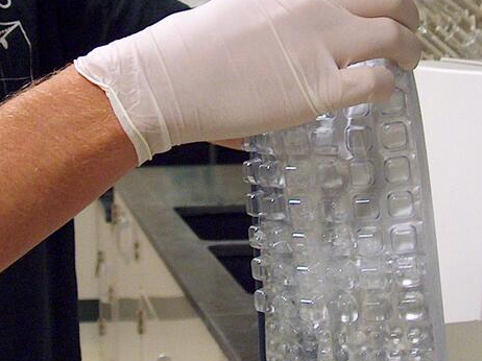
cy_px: 46
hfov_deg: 18.4
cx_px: 212
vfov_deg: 13.7
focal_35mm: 107
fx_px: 1489
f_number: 2.8
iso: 200
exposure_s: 1/39.4
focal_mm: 7.6
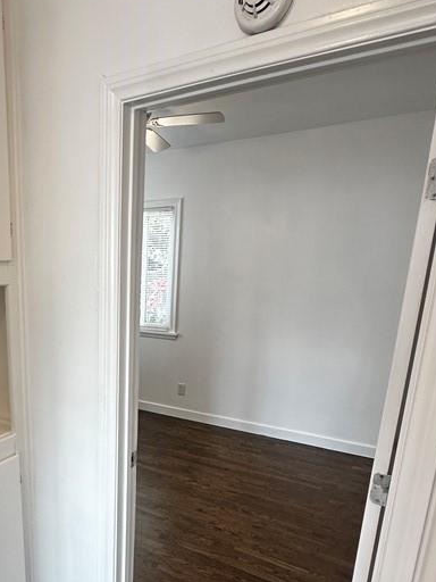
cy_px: 384
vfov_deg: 62.0
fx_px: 470
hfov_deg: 46.4
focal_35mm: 28
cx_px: 70
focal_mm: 2.22
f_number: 2.2
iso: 160
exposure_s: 1/60
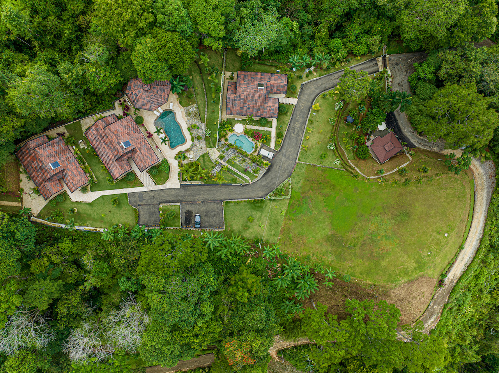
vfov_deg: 56.8
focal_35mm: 24
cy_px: 186
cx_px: 250
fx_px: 346
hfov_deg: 71.6
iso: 100
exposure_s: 1/640
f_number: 2.8
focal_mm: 12.29
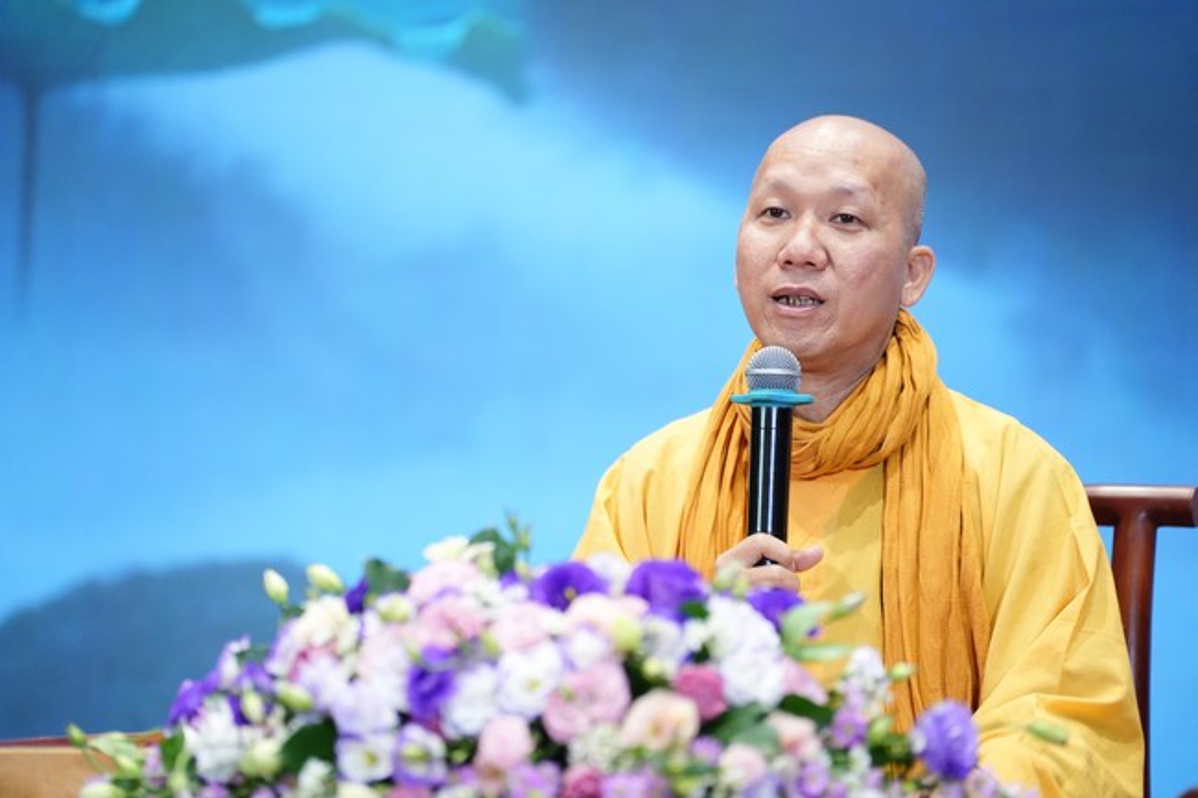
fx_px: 4391
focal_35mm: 132
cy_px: 399
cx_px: 599
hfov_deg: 15.5
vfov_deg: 10.4
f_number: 2.8
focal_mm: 132
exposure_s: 1/200
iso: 3200
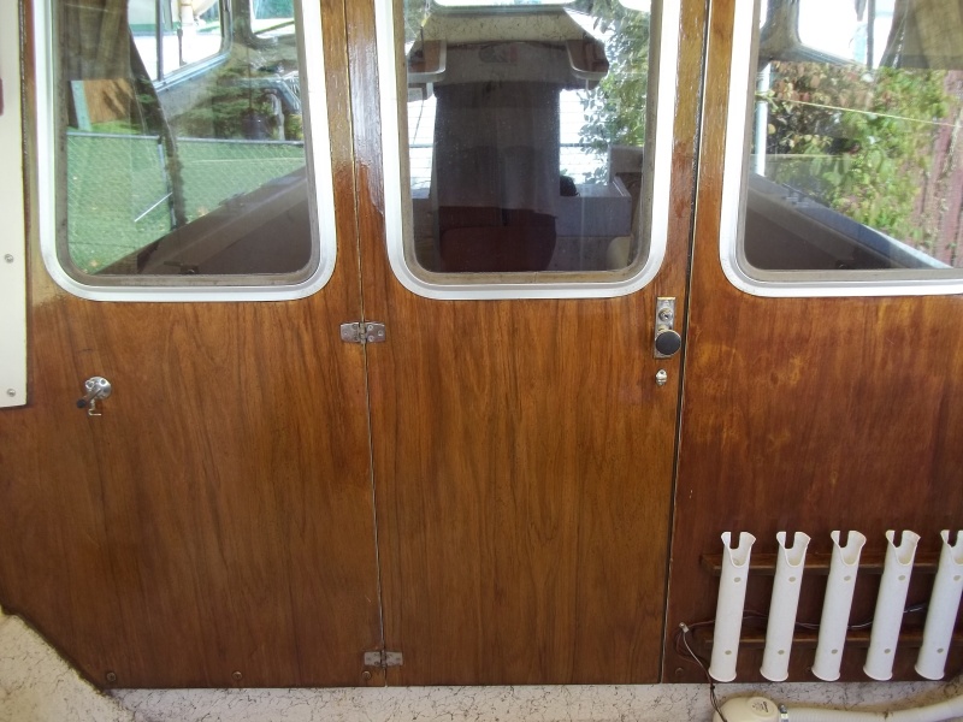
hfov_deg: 56.8
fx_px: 890
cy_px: 361
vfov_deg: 44.2
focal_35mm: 32
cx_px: 482
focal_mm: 5.7
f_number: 2.9
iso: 64
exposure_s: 1/50
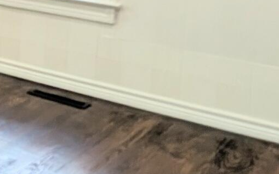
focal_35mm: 75
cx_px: -165
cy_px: -54
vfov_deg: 16.4
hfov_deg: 21.8
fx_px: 570
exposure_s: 1/120
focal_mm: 2.23
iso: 54
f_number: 1.95
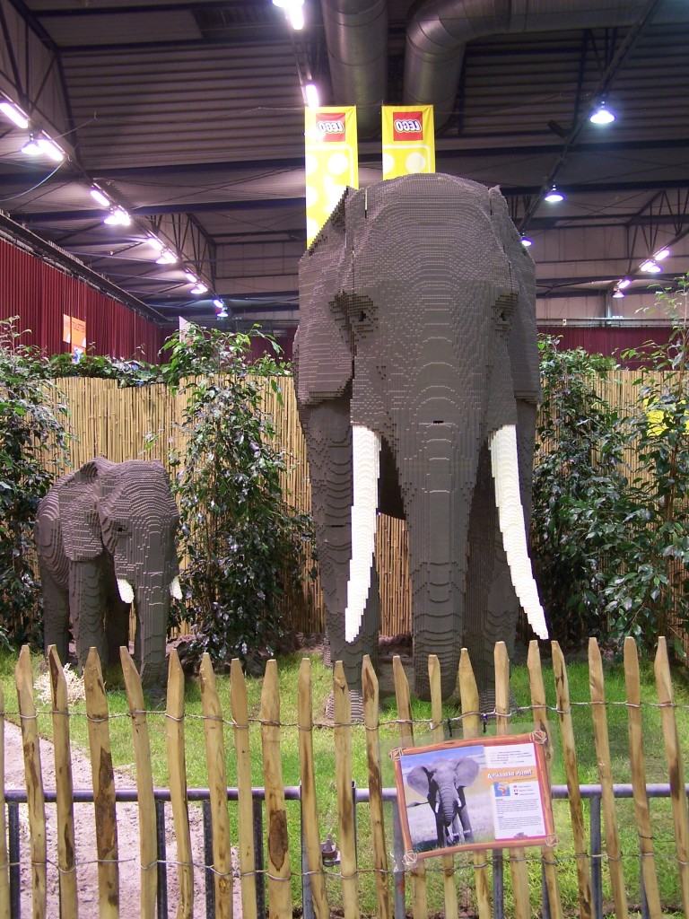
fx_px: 1062
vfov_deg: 46.8
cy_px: 460
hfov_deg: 36.0
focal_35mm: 40
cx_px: 344
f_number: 2.8
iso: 80
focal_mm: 6.7
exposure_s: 1/2
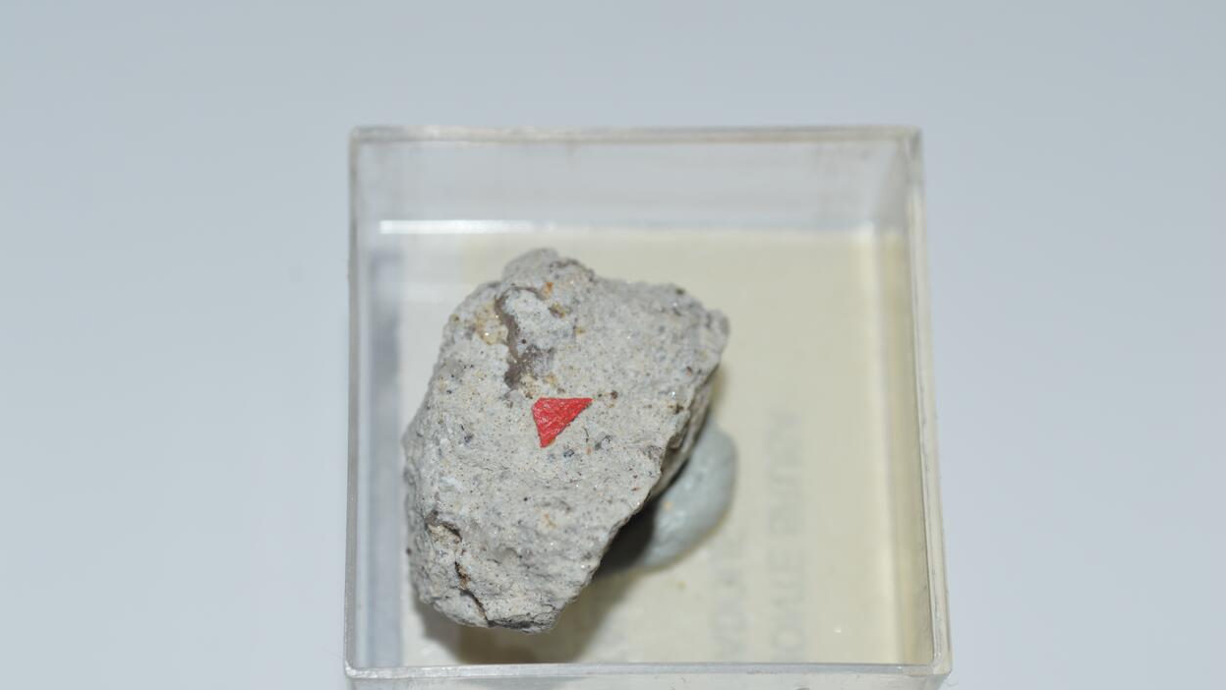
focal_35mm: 87
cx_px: 613
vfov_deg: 14.0
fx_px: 2813
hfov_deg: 24.6
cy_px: 392
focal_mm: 55
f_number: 8
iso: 100
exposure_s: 1/60
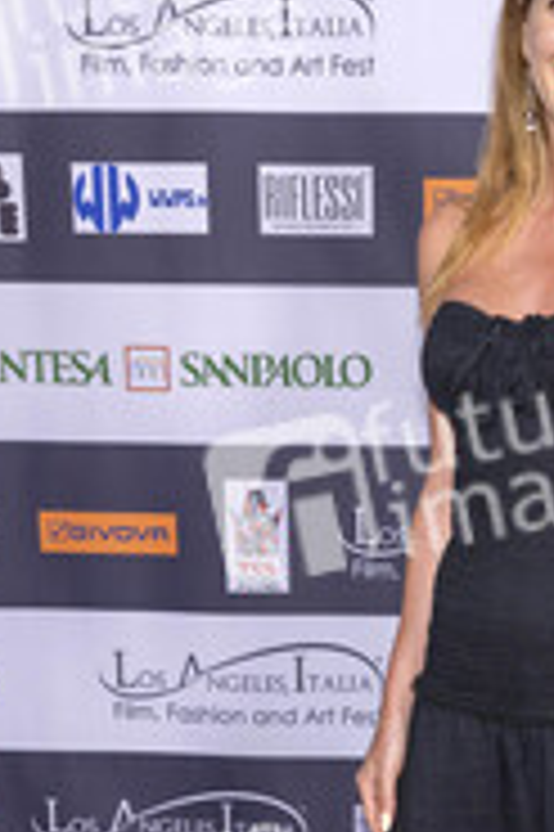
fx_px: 1574
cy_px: 706
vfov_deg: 28.8
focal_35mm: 68
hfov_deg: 19.3
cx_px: 568
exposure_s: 1/200
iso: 800
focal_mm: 31.5
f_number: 5.6
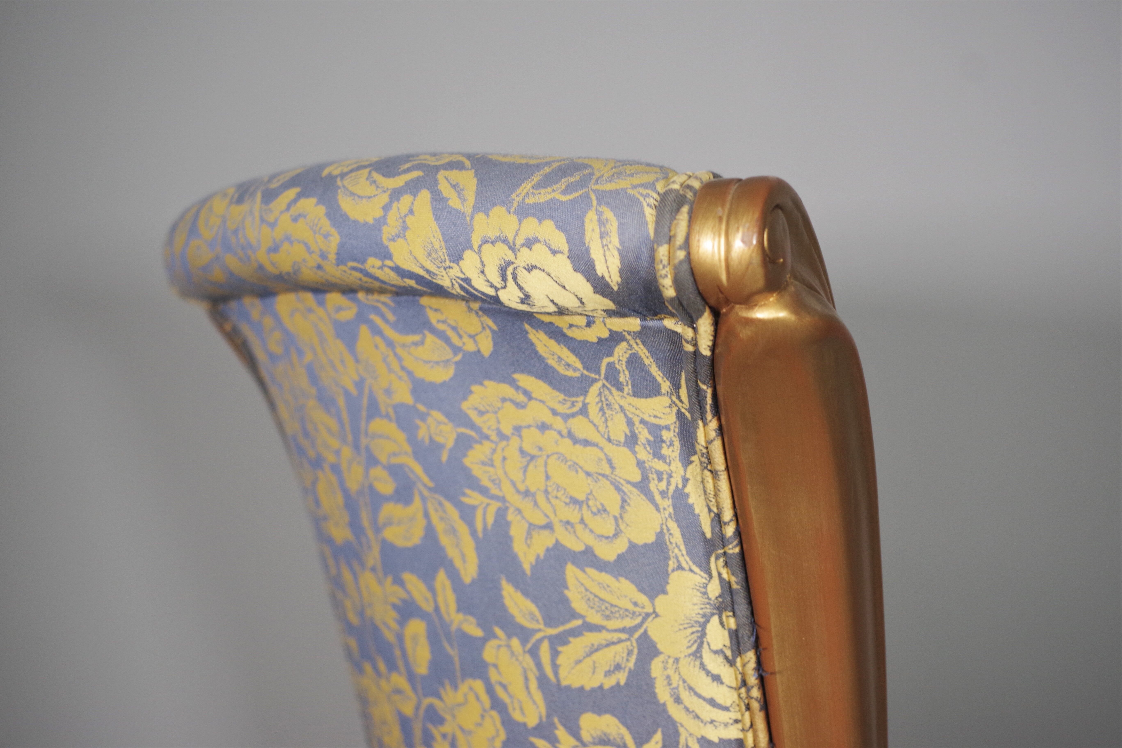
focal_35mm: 42
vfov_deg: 31.9
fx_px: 1309
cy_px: 374
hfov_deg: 46.4
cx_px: 561
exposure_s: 1/60
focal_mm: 28.13
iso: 400
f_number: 4
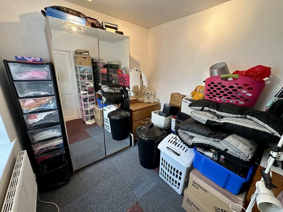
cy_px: 106
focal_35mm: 14
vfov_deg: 85.7
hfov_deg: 102.1
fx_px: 114
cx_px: 142
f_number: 2.2
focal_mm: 2.22
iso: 200
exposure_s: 1/50
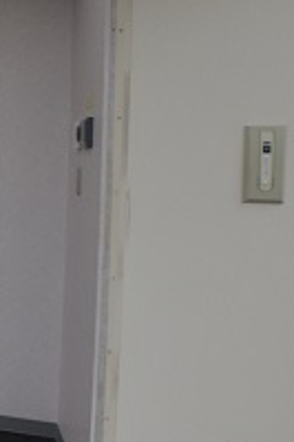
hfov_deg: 17.0
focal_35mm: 48
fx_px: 589
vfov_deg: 41.0
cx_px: -345
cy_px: 185
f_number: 5
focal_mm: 10
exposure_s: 1/100
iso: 400
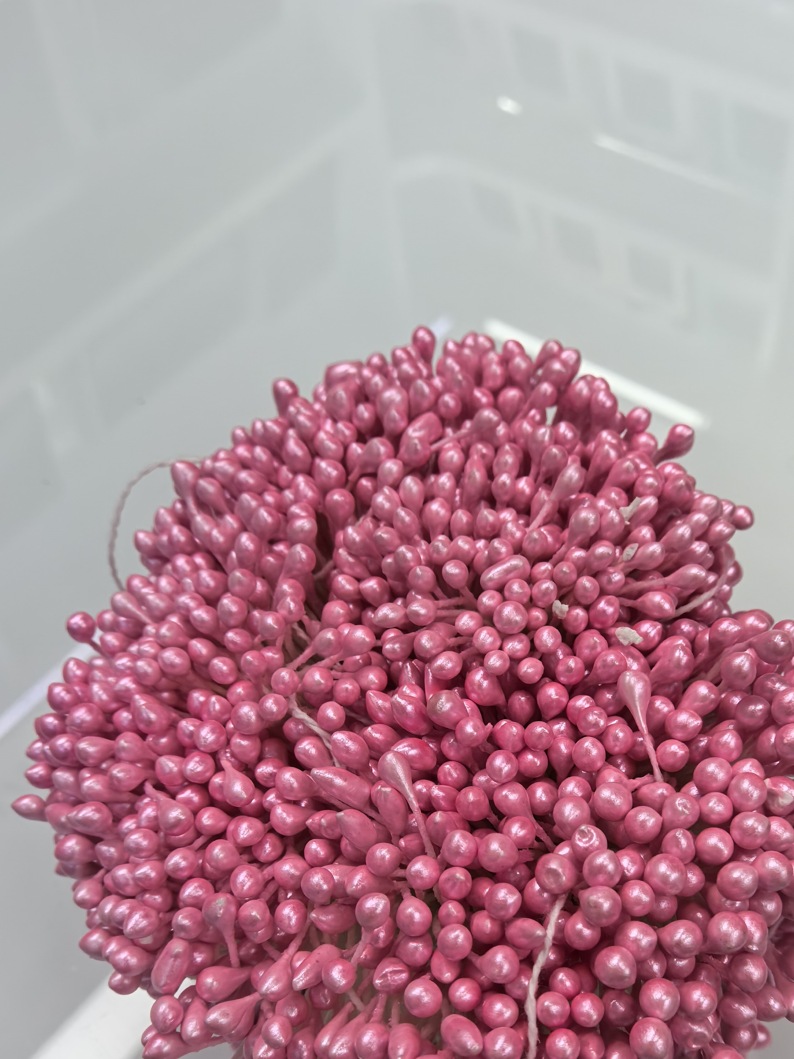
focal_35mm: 37
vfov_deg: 49.2
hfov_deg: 38.4
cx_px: 499
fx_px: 1131
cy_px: 716
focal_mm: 5.75
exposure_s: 1/500
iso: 800
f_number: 4
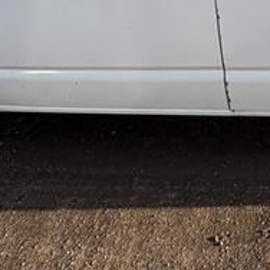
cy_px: -165
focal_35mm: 59
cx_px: 257
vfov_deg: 22.3
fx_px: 521
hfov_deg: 27.7
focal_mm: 2.22
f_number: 2.2
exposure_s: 1/687
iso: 40
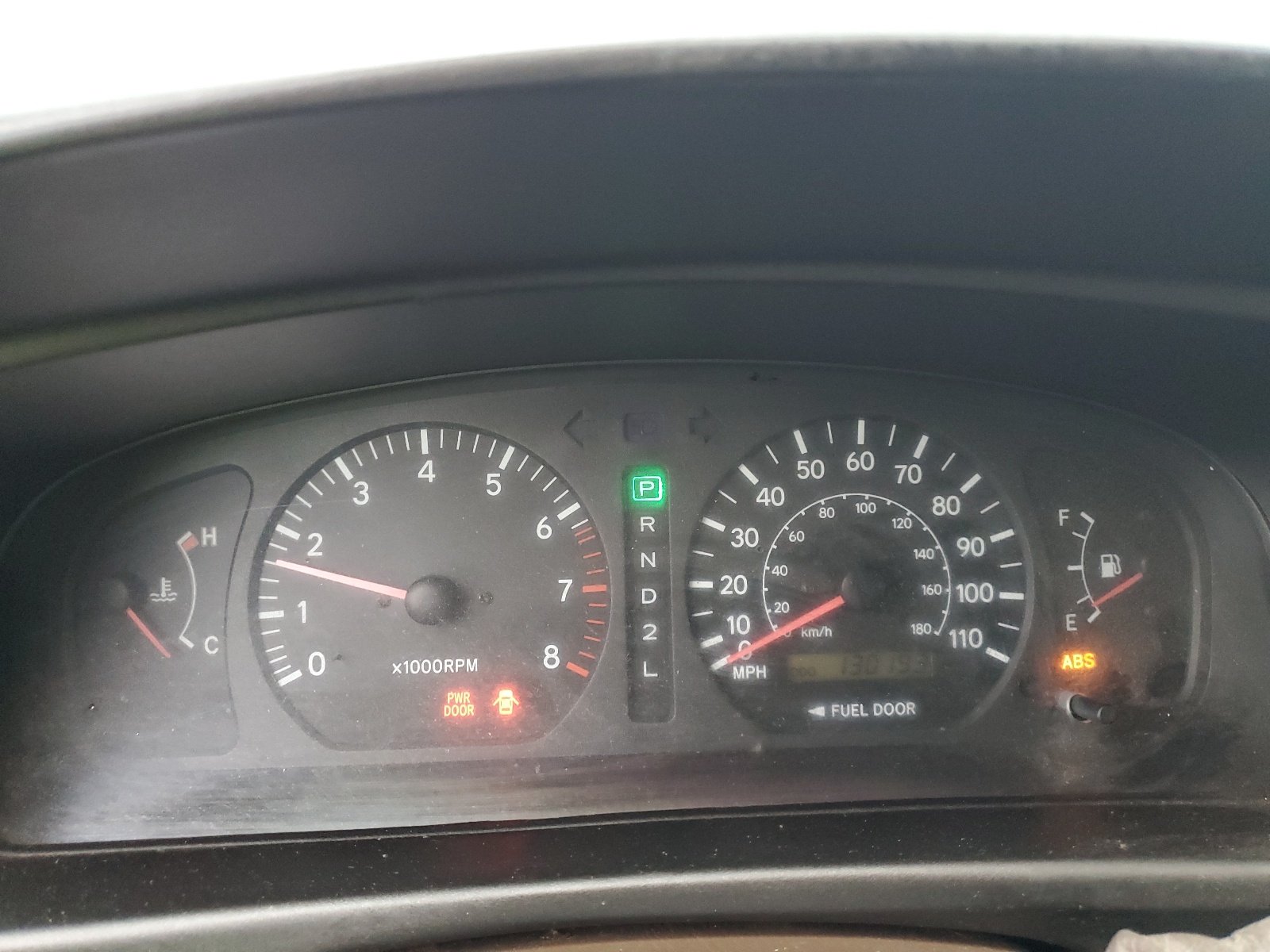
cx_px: 635
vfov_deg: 53.1
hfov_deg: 67.3
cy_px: 476
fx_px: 954
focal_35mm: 26
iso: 322
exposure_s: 1/60.2
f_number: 1.5
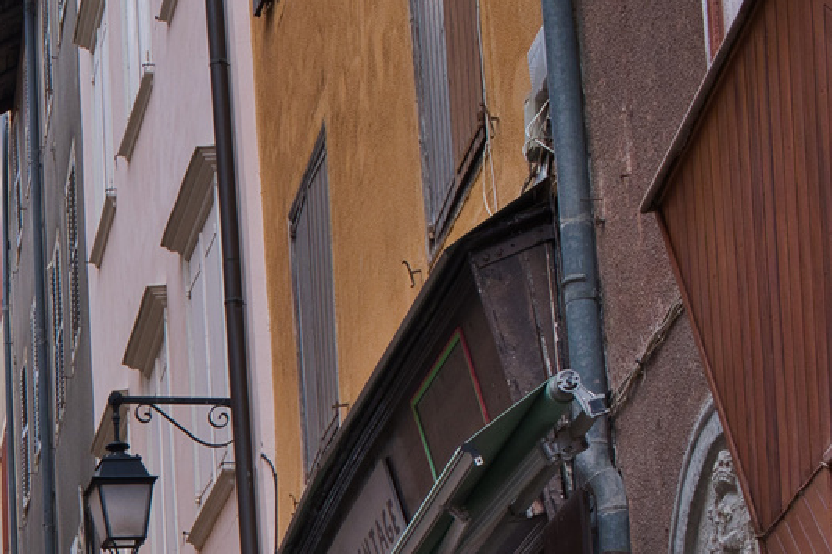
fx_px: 2956
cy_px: 665
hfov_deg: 15.1
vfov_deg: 10.5
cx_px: -342
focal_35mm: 128
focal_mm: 27.7
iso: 250
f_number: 9
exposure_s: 1/180
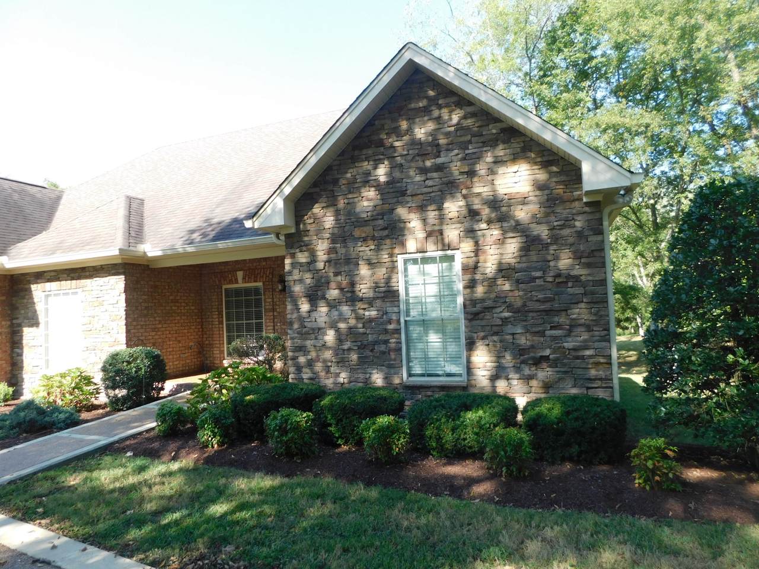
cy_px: 284
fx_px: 504
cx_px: 380
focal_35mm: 23
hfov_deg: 73.9
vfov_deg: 58.9
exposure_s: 1/250
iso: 125
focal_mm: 4
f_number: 3
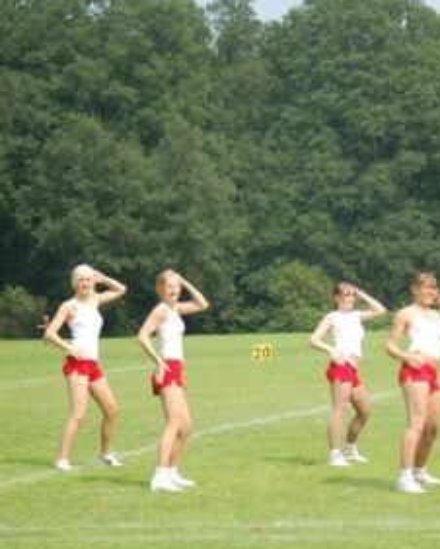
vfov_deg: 12.2
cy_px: 274
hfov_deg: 9.8
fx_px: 2569
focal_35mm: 158
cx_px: 363
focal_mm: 70
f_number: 4
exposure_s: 1/1000
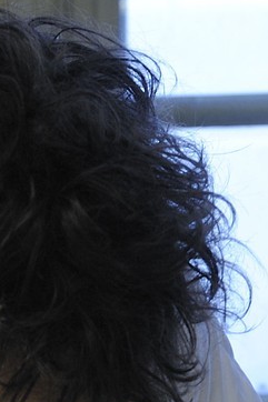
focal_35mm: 177
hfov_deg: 7.7
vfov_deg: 10.5
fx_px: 1978
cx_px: 122
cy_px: 838
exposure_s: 1/60
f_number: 7.1
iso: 400
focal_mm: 40
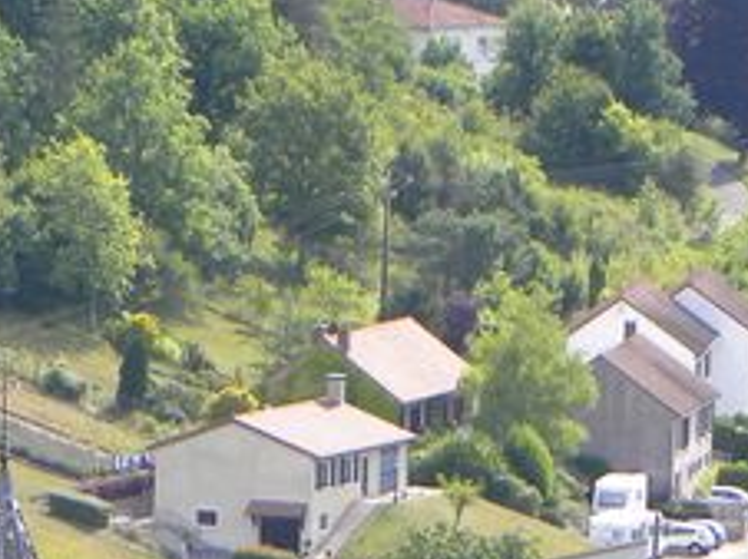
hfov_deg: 4.1
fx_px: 10447
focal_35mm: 484
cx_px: 84
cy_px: 1075
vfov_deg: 3.0
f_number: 4
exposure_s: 1/136
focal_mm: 20.8
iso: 64
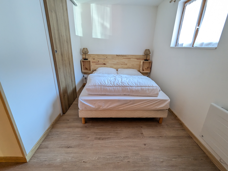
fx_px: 106
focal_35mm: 16
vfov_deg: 78.2
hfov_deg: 94.4
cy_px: 86
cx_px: 114
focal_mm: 2.35
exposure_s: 1/30
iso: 265
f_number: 2.2
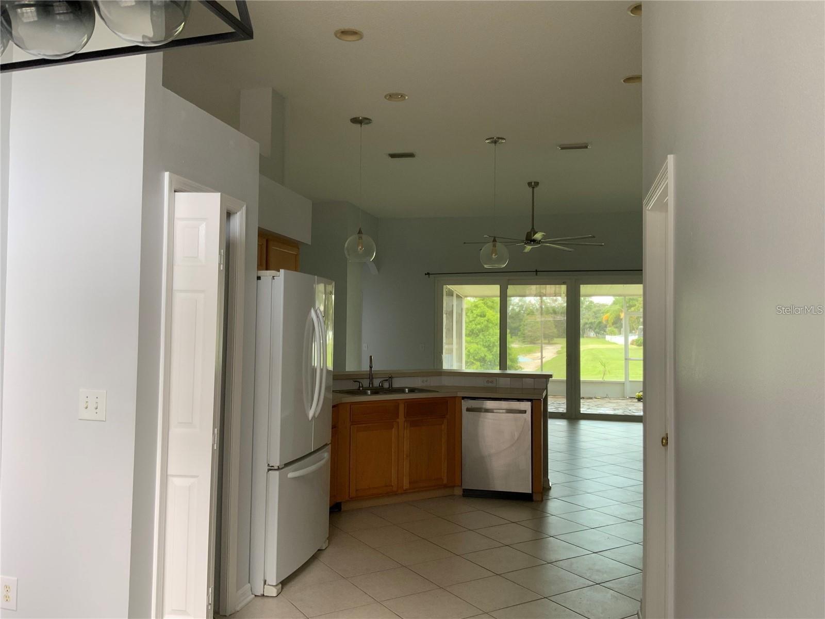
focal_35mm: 29
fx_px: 691
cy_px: 310
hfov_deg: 61.7
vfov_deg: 48.2
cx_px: 412
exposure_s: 1/60
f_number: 1.8
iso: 40
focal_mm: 3
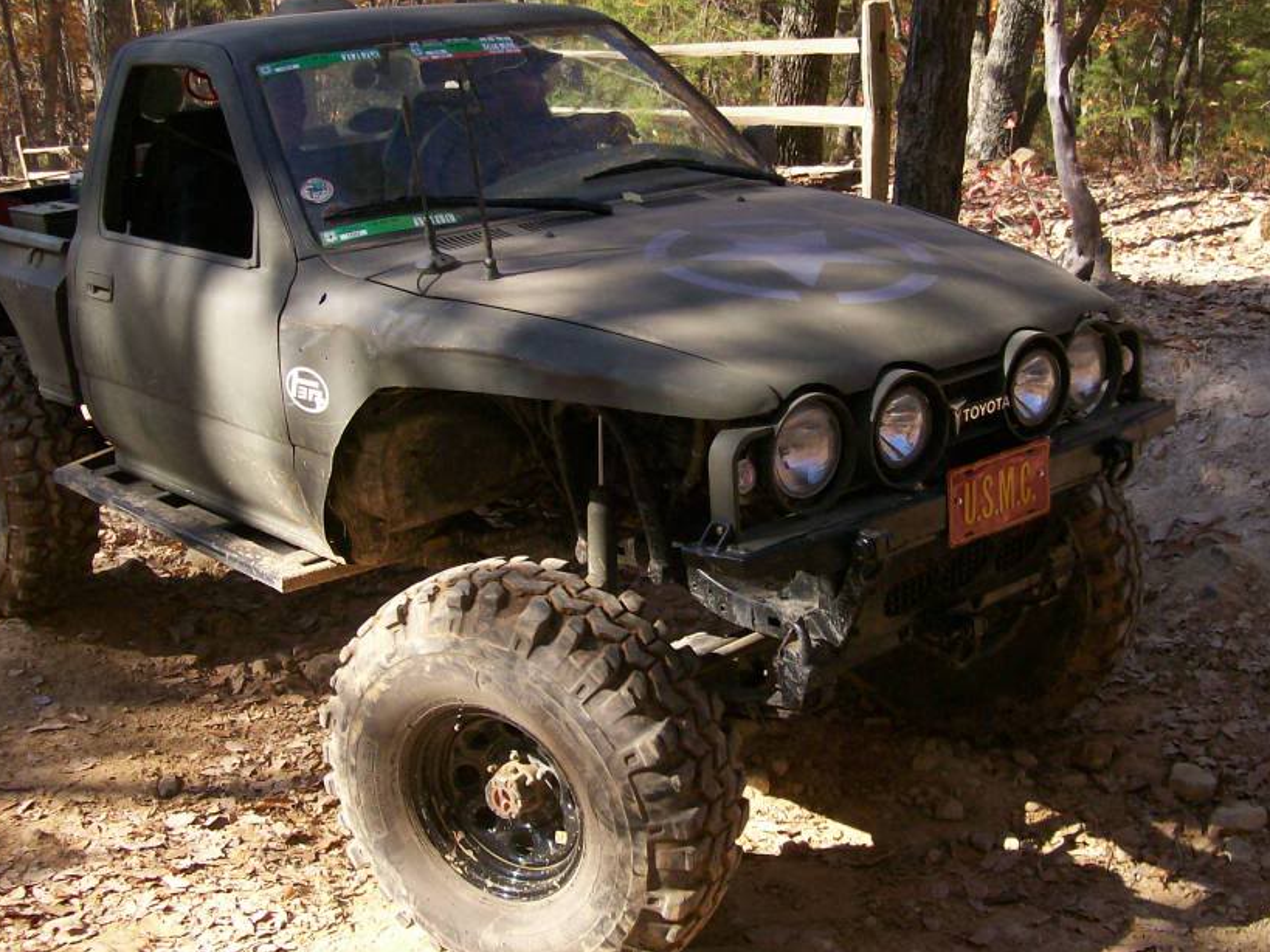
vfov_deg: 32.2
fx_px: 1651
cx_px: 603
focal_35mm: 45
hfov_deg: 42.1
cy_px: 509
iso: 80
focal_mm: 6
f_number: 2.7
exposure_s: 1/561
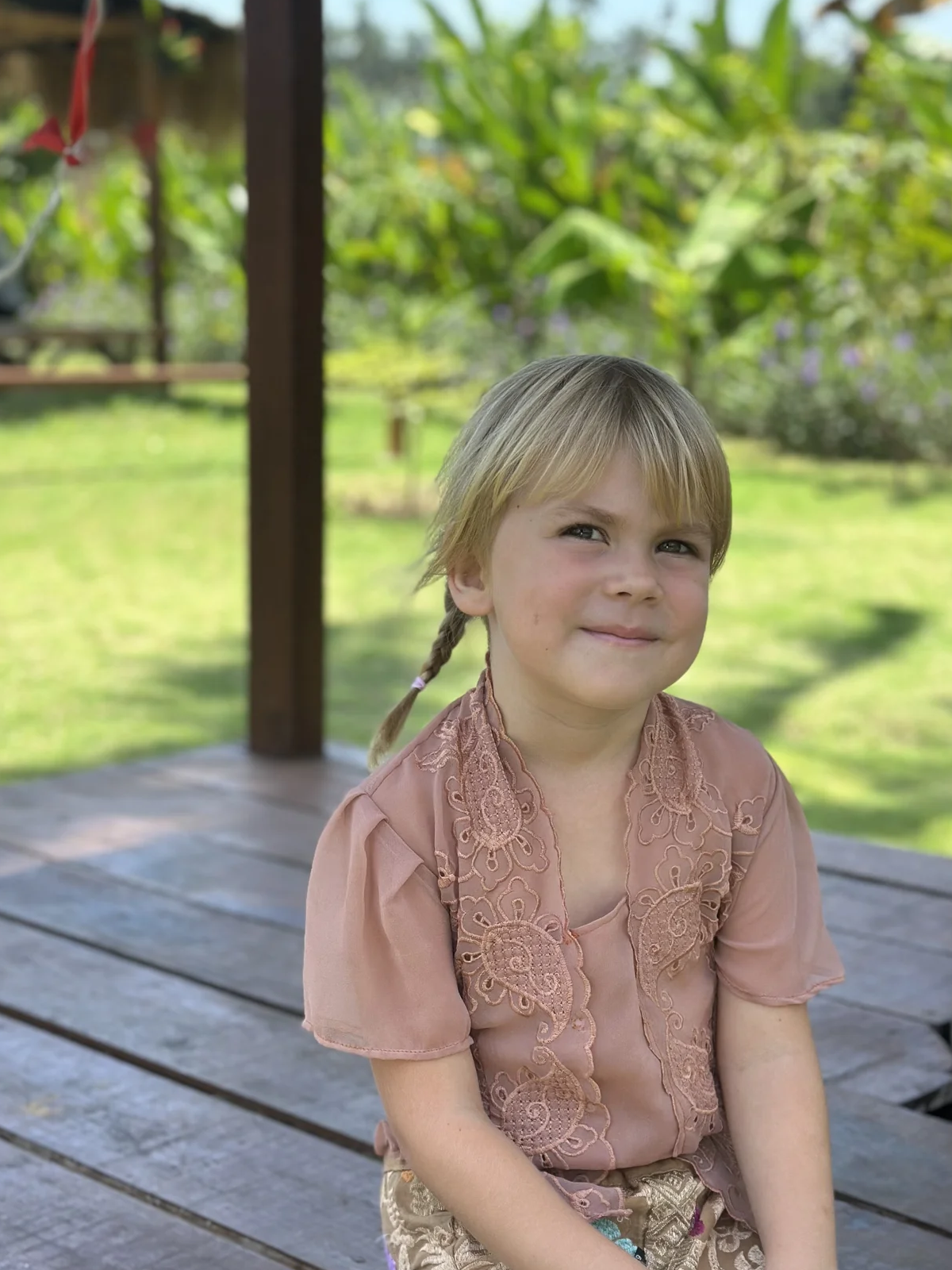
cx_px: 453
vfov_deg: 30.1
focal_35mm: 64
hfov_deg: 22.9
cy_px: 791
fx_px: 2347
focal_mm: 6.86
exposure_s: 1/1541
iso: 80
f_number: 1.78
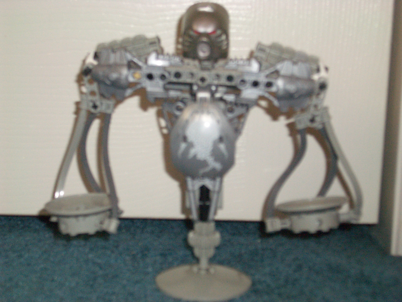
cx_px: 201
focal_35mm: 74
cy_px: 151
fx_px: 859
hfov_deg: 26.3
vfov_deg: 19.9
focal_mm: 12.2
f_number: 3.9
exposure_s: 1/60
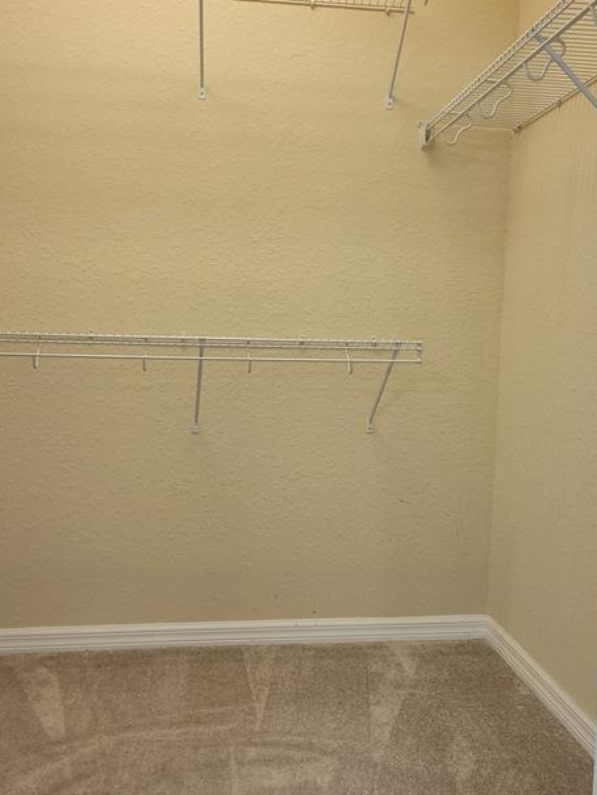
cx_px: 313
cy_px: 394
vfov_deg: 55.3
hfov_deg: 42.9
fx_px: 759
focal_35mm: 33
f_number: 1.8
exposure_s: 1/60
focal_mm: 5.4
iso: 100
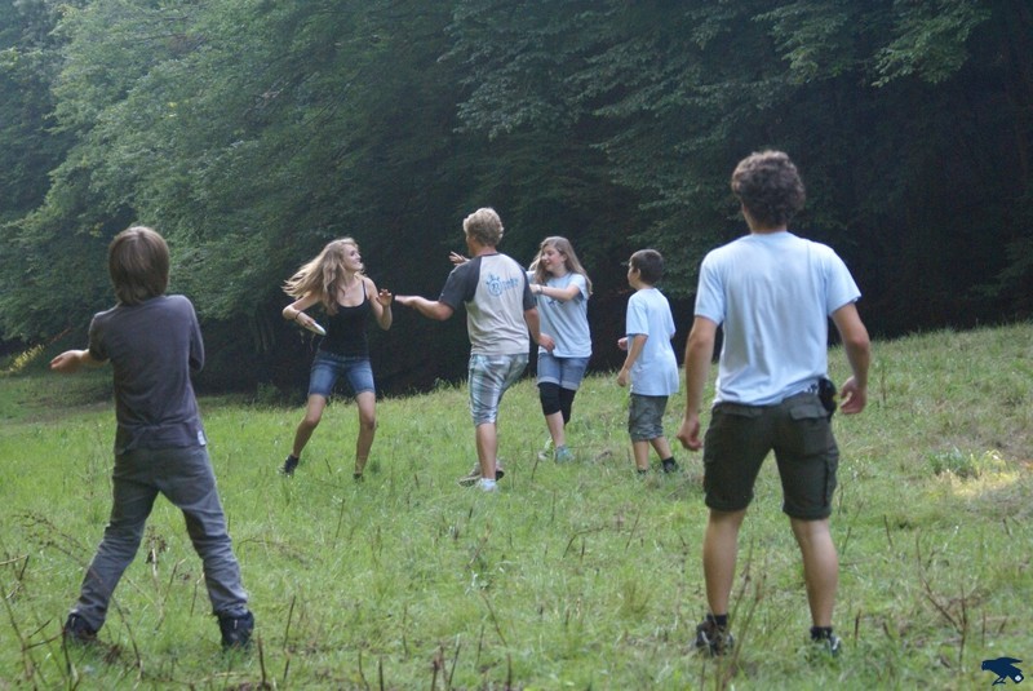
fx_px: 3016
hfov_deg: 19.4
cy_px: 346
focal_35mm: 105
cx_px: 516
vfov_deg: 13.1
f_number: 5.6
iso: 800
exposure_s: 1/250
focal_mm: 70
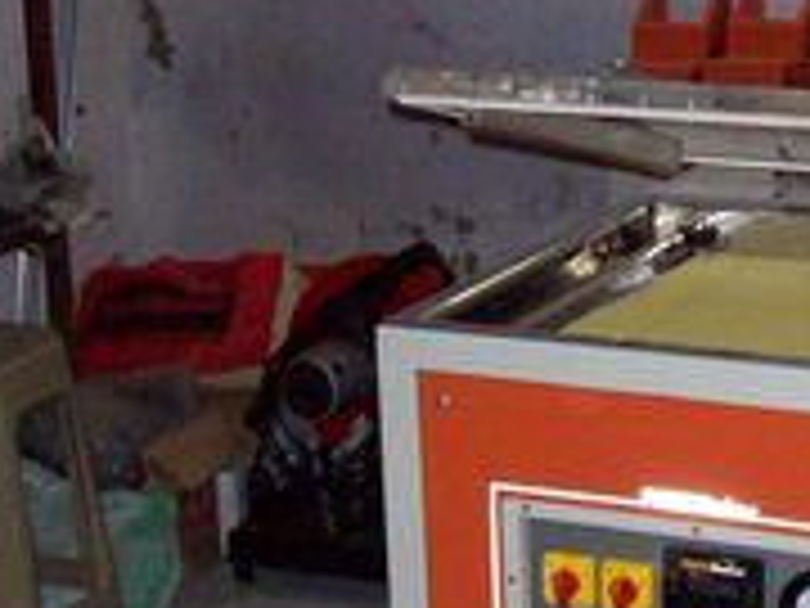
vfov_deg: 14.7
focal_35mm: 100
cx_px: 806
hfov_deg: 19.1
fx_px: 2340
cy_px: 435
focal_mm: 6
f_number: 2.7
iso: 400
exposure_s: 1/128
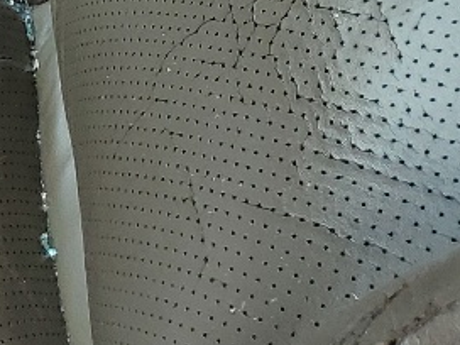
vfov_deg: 8.7
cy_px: -509
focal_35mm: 153
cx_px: -700
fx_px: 2033
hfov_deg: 10.7
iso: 50
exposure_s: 1/455
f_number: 1.5
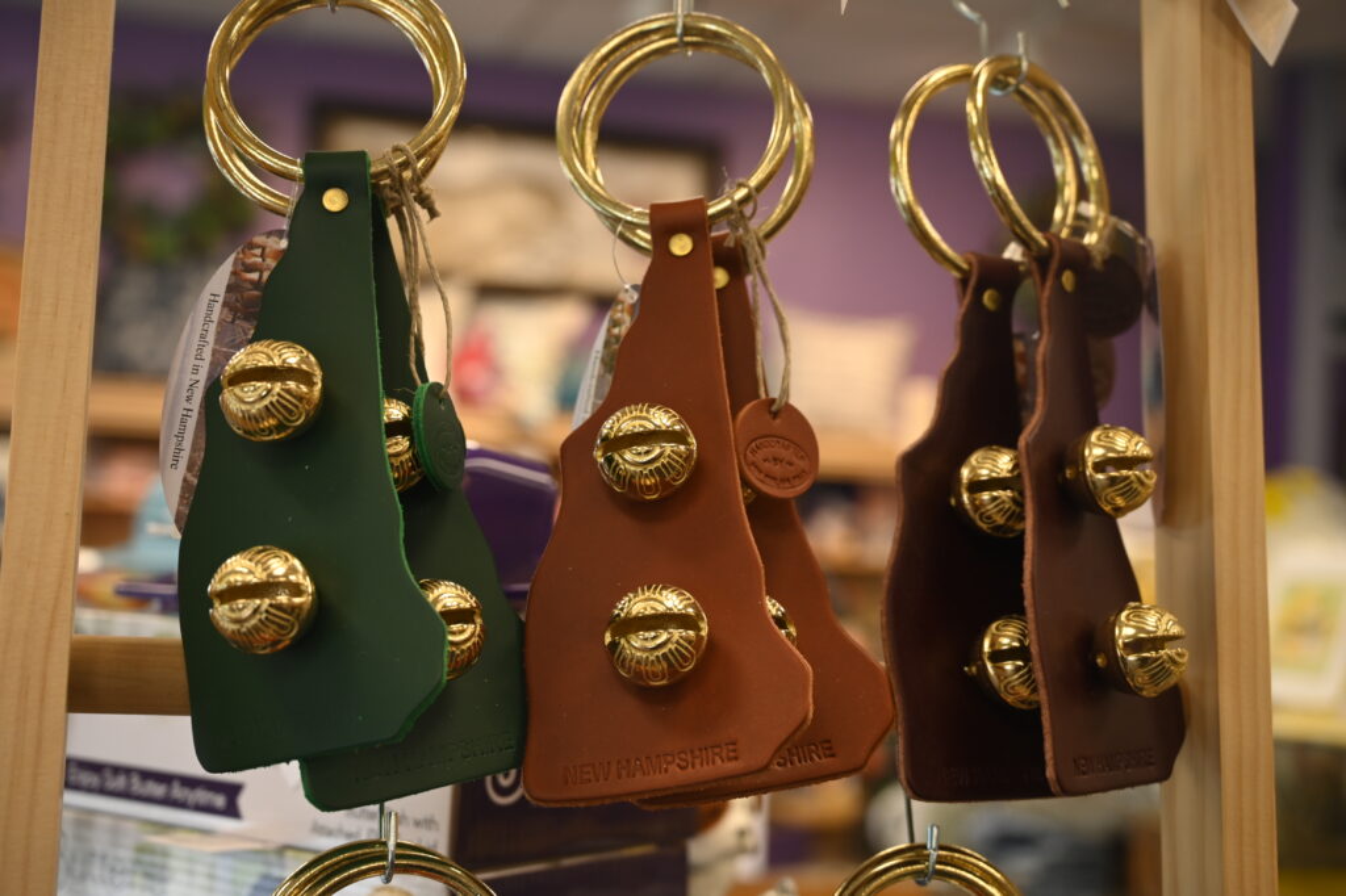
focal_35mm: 49
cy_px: 448
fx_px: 1831
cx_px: 673
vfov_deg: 27.5
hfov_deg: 40.4
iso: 640
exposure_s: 1/100
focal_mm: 49
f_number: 4.5
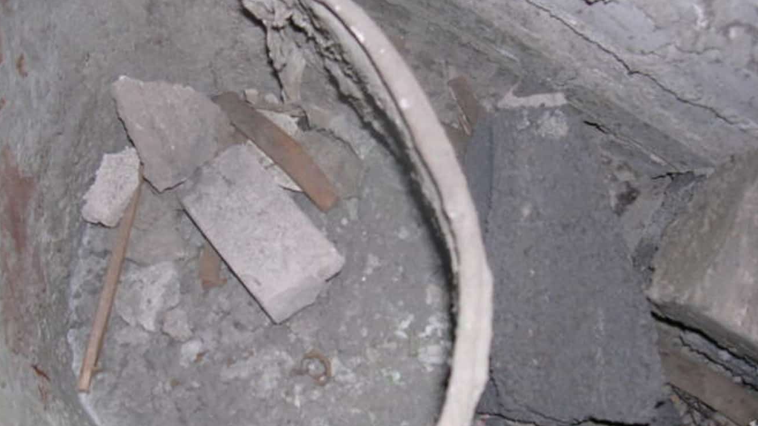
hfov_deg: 48.4
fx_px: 844
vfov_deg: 28.3
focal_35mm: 42
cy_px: 203
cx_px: 381
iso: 100
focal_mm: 5.8
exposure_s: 1/60.1
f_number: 2.8
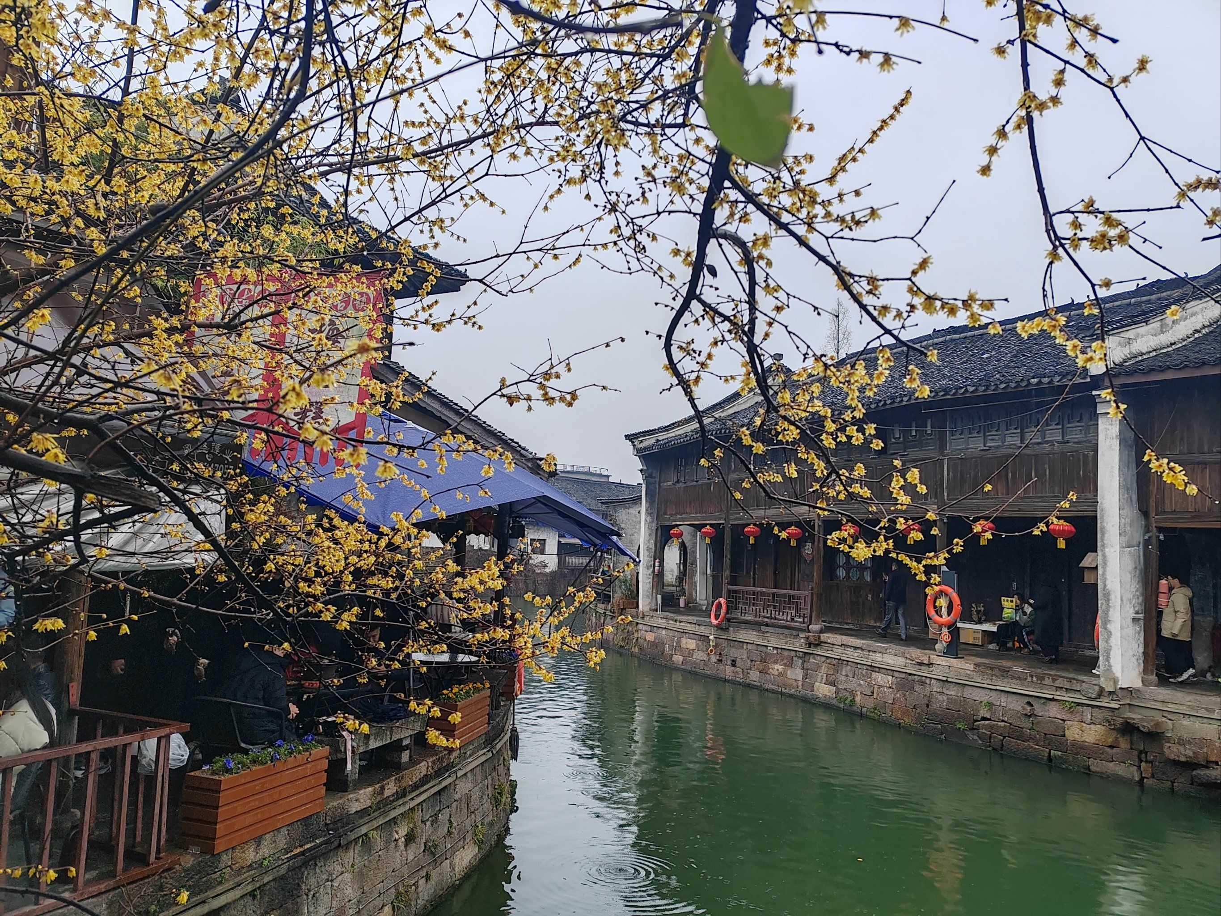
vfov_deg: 51.4
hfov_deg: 65.3
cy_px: 458
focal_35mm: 27
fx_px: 952
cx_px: 610
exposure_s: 1/192
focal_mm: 6.14
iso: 50
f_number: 1.8
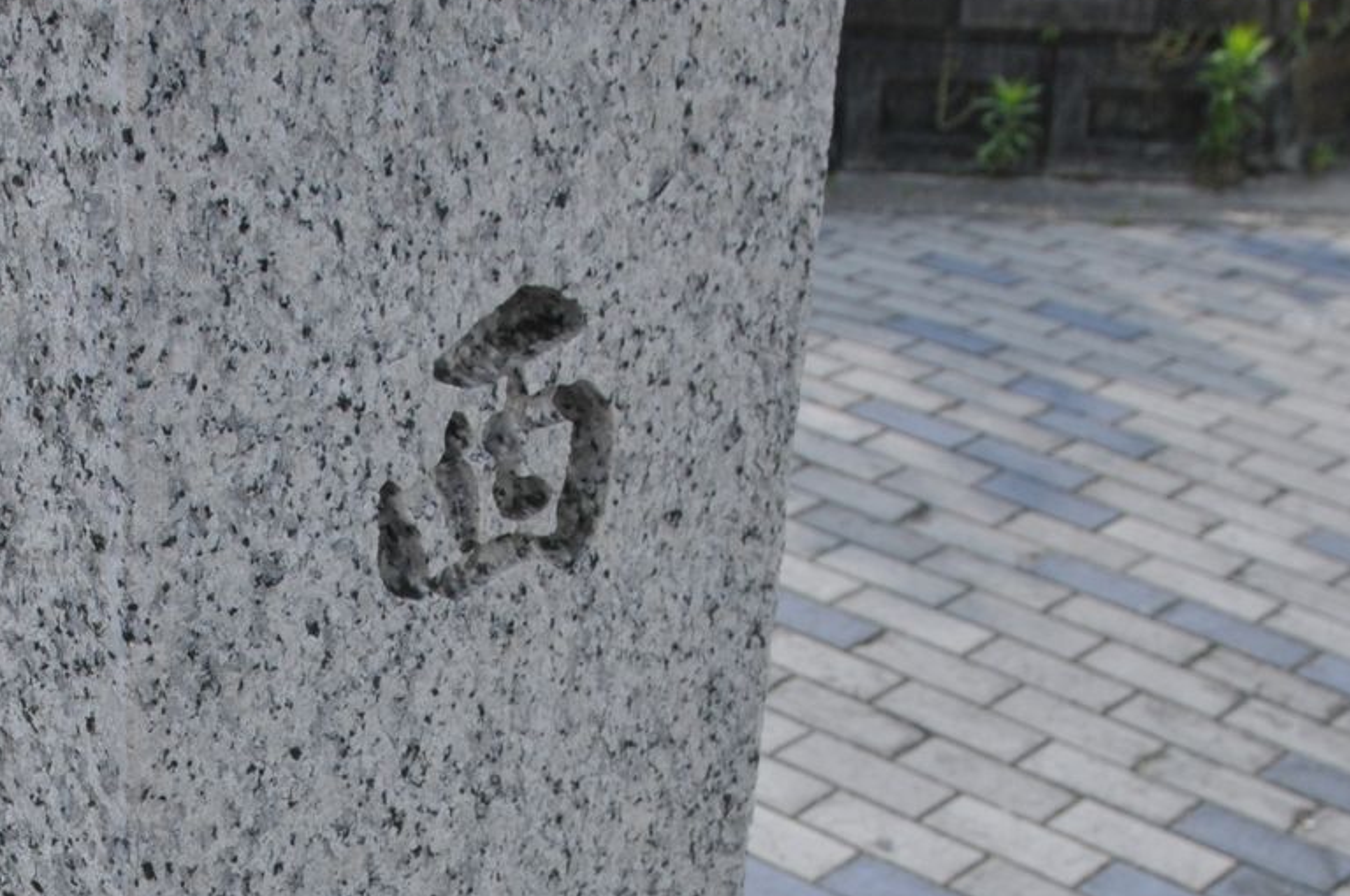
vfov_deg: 17.3
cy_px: 1066
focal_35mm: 75
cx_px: 155
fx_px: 2809
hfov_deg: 26.2
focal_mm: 20
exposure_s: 1/200
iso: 200
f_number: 7.1
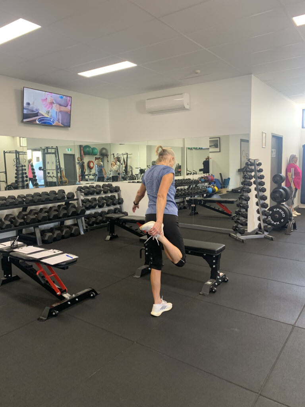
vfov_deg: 67.3
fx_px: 305
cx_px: 152
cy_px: 204
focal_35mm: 26
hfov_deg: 53.1
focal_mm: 4.25
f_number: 1.8
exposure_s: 1/60
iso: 200
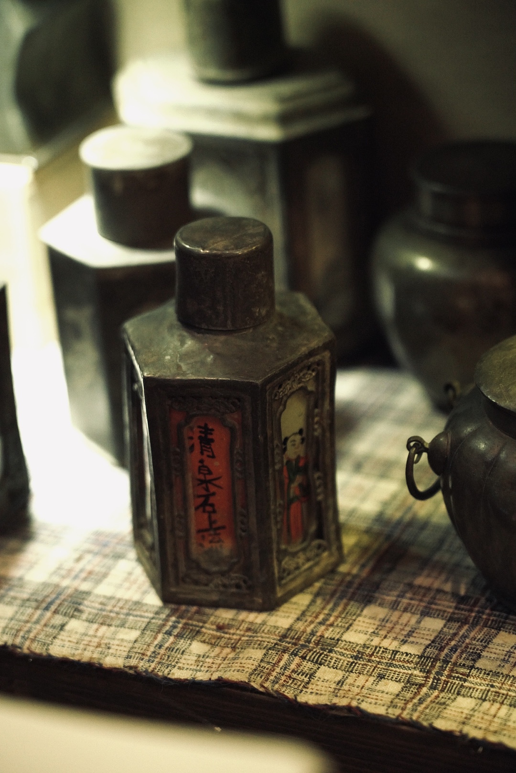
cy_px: 386
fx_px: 2232
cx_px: 258
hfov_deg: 13.2
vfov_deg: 19.6
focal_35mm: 104
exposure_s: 1/640
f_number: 4
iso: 8000
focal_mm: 104
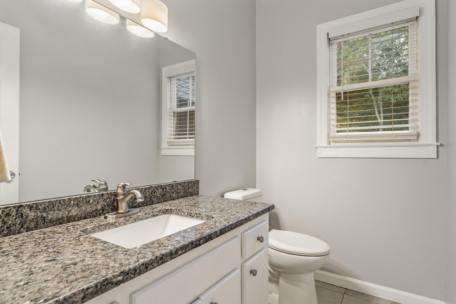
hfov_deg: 86.9
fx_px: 241
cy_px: 158
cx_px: 226
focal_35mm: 19
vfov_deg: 64.5
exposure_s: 1/3
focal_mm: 18
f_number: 6.3
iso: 400
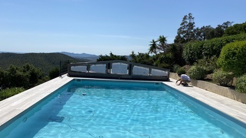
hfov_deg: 66.1
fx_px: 189
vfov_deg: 39.8
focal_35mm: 29
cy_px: 88
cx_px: 122
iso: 32
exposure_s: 1/6757
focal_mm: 4.25
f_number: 1.8
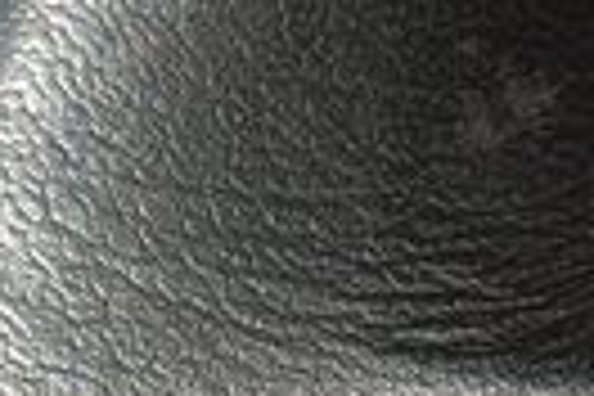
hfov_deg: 3.4
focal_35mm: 604
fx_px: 9965
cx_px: 1098
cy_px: 1208
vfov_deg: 2.3
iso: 100
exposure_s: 1/60
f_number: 8
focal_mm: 52
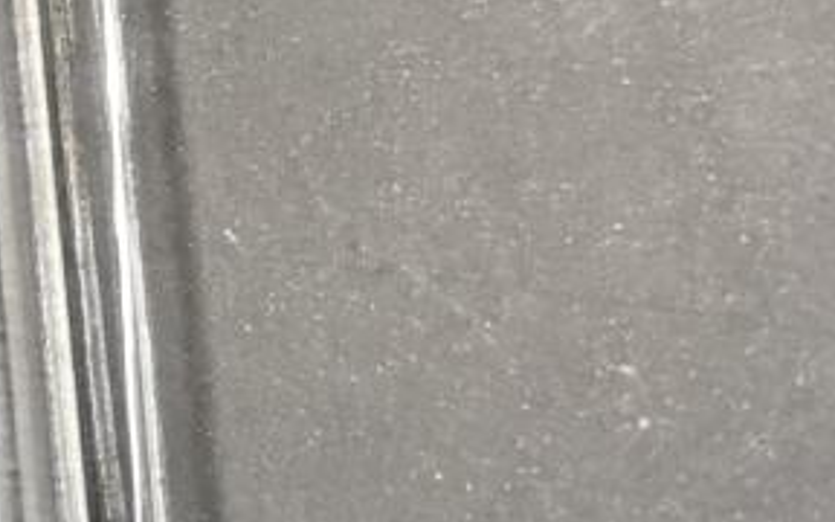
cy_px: 96
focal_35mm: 179
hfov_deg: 10.7
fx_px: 4073
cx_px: -870
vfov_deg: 7.3
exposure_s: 1/100
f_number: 2
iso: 200
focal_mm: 5.75
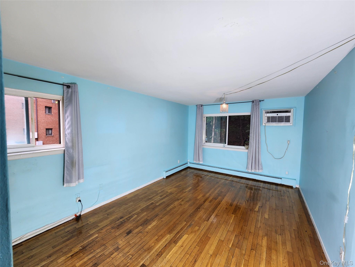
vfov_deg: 89.9
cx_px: 178
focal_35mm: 13
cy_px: 134
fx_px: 133
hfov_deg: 106.2
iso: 64
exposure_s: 1/60
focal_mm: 2.2
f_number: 2.2
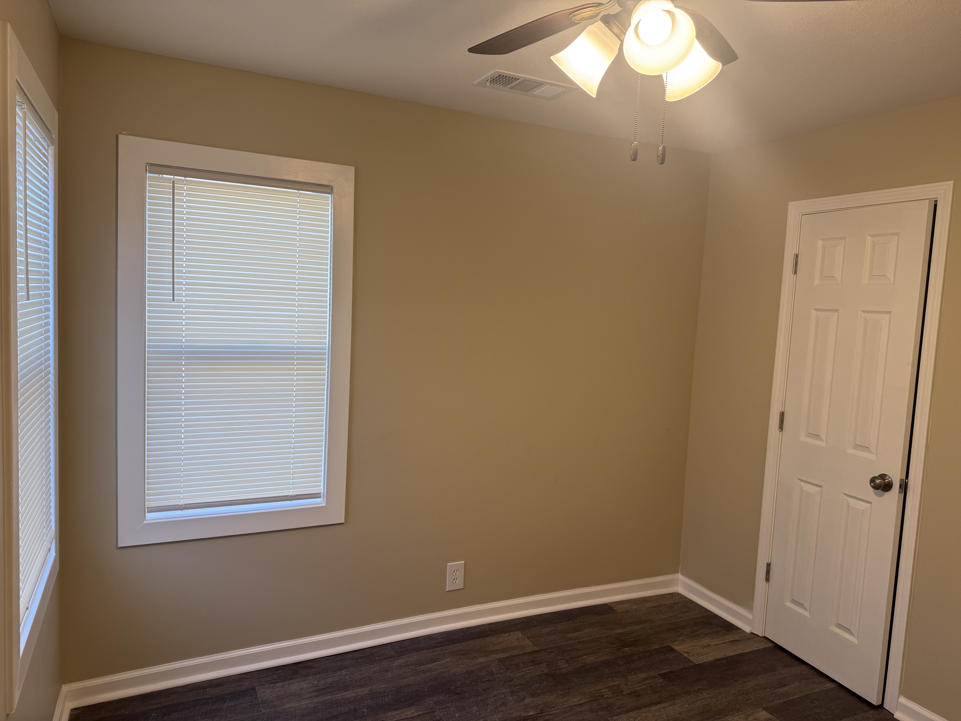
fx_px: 666
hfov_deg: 71.6
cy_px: 360
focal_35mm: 24
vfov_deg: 56.8
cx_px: 480
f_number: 1.78
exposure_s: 1/120
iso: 100
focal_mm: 6.76
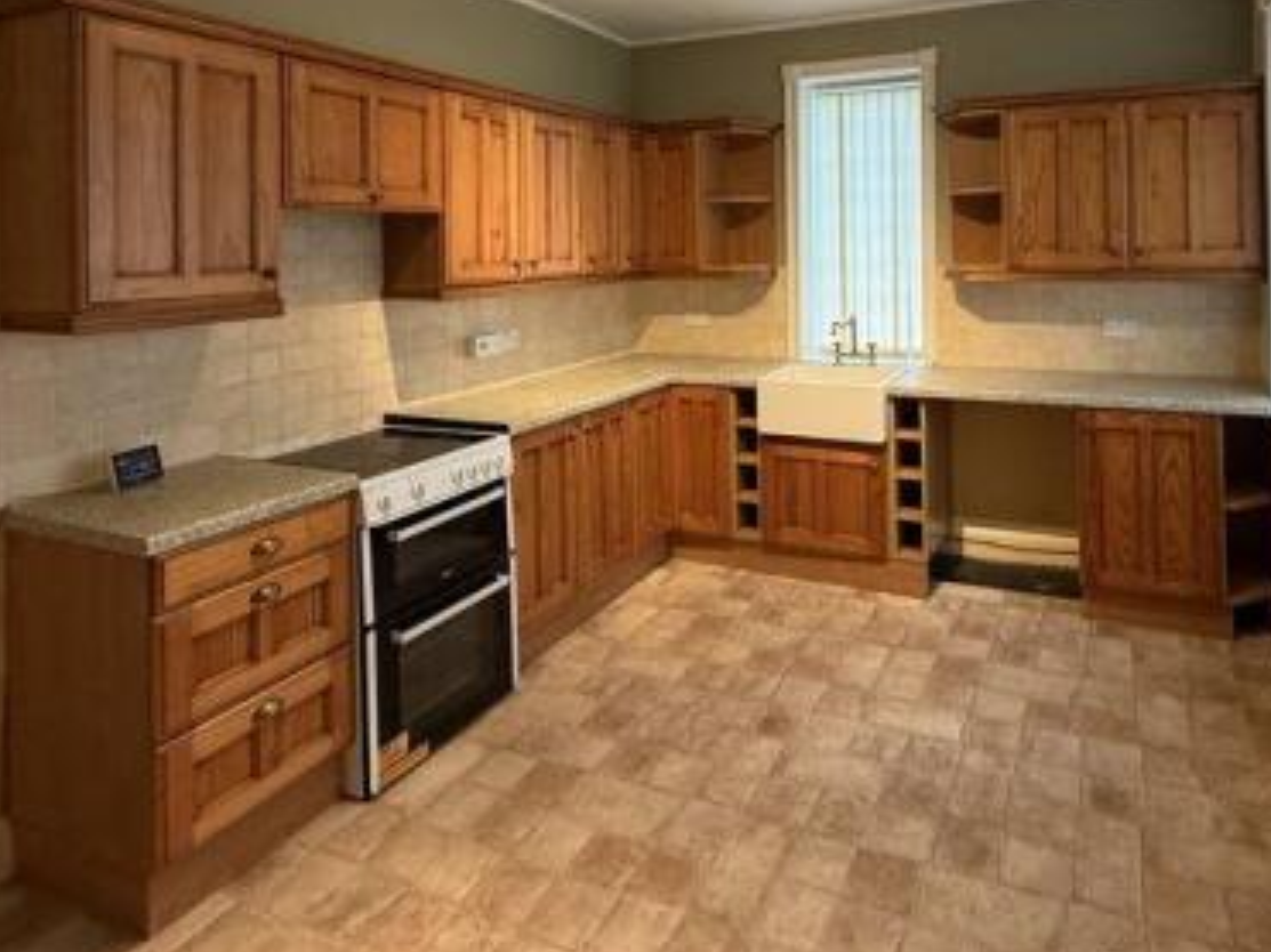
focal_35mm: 22
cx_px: 807
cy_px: 238
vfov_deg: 57.9
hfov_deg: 74.9
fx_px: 808
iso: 250
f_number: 2.2
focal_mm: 2.22
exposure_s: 1/50
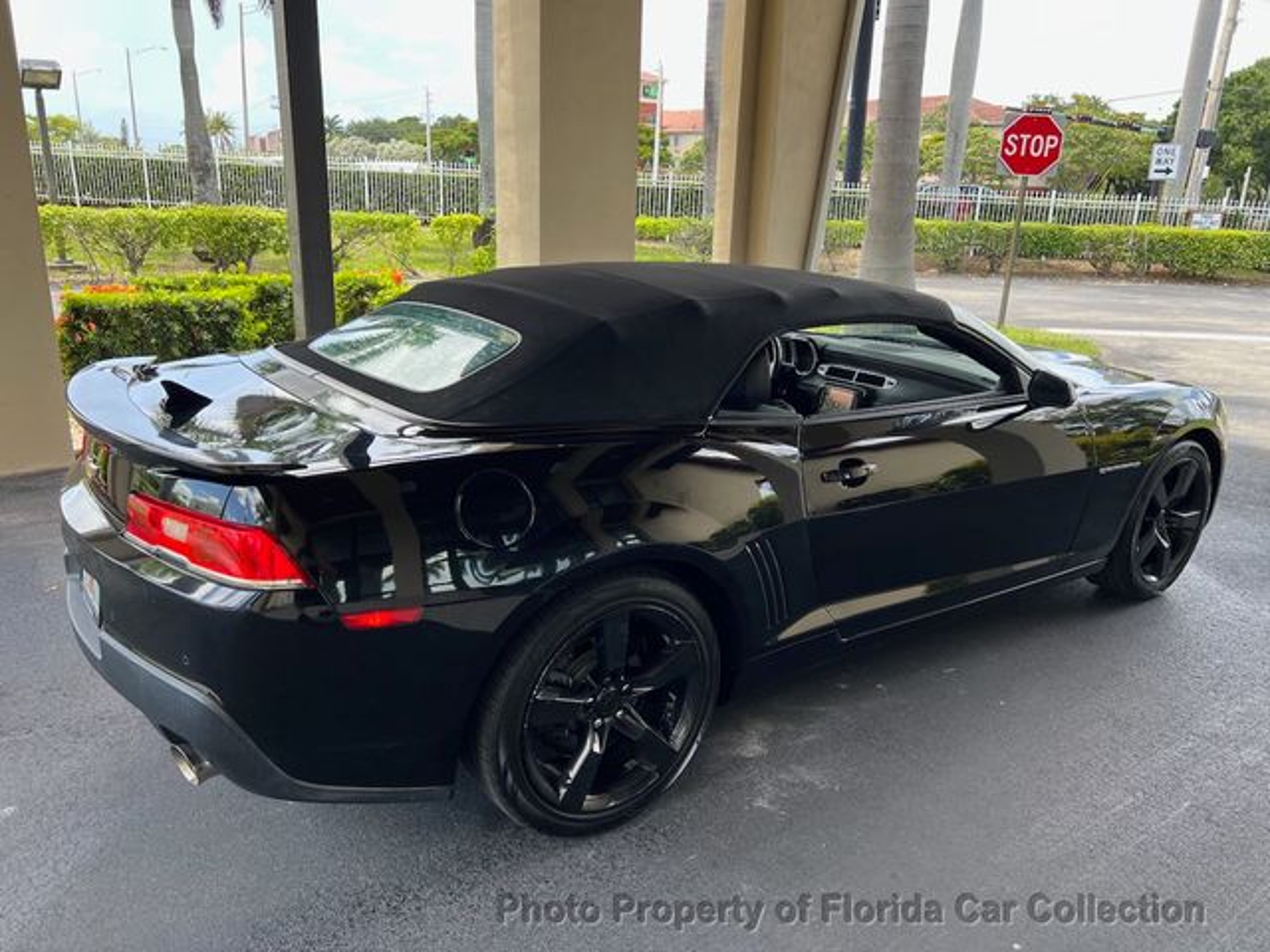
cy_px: 476
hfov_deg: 67.3
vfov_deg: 53.1
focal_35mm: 26
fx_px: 954
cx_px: 635
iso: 50
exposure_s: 1/358
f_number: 1.5
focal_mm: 5.7
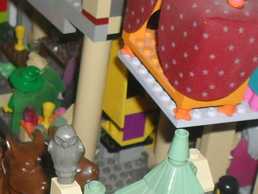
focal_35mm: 120
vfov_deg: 12.0
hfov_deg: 16.4
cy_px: 262
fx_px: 894
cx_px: 100
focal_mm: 6.3
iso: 200
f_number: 3.2
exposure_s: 1/45
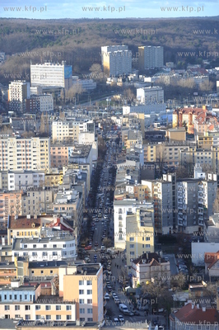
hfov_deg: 10.9
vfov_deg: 16.4
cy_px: 165
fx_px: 1143
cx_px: 110
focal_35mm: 125
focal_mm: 125
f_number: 8
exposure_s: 1/80
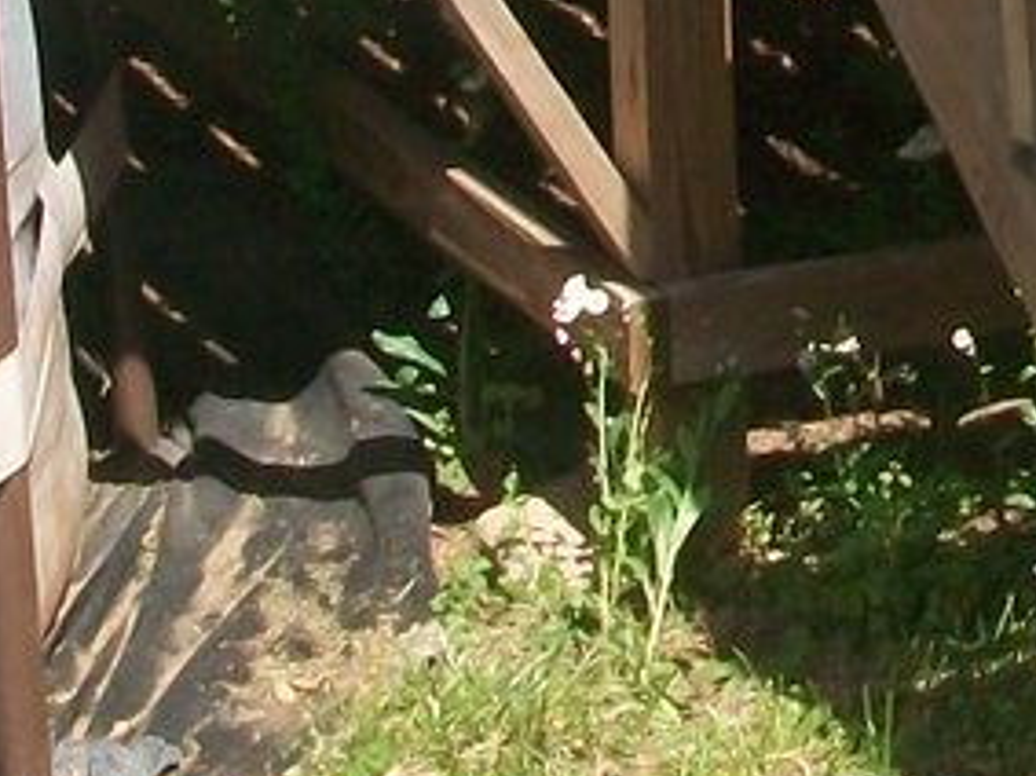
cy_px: -1016
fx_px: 5445
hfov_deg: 10.7
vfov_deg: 7.6
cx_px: 1268
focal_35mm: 182
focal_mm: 5.7
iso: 80
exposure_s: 1/320
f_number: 5.5
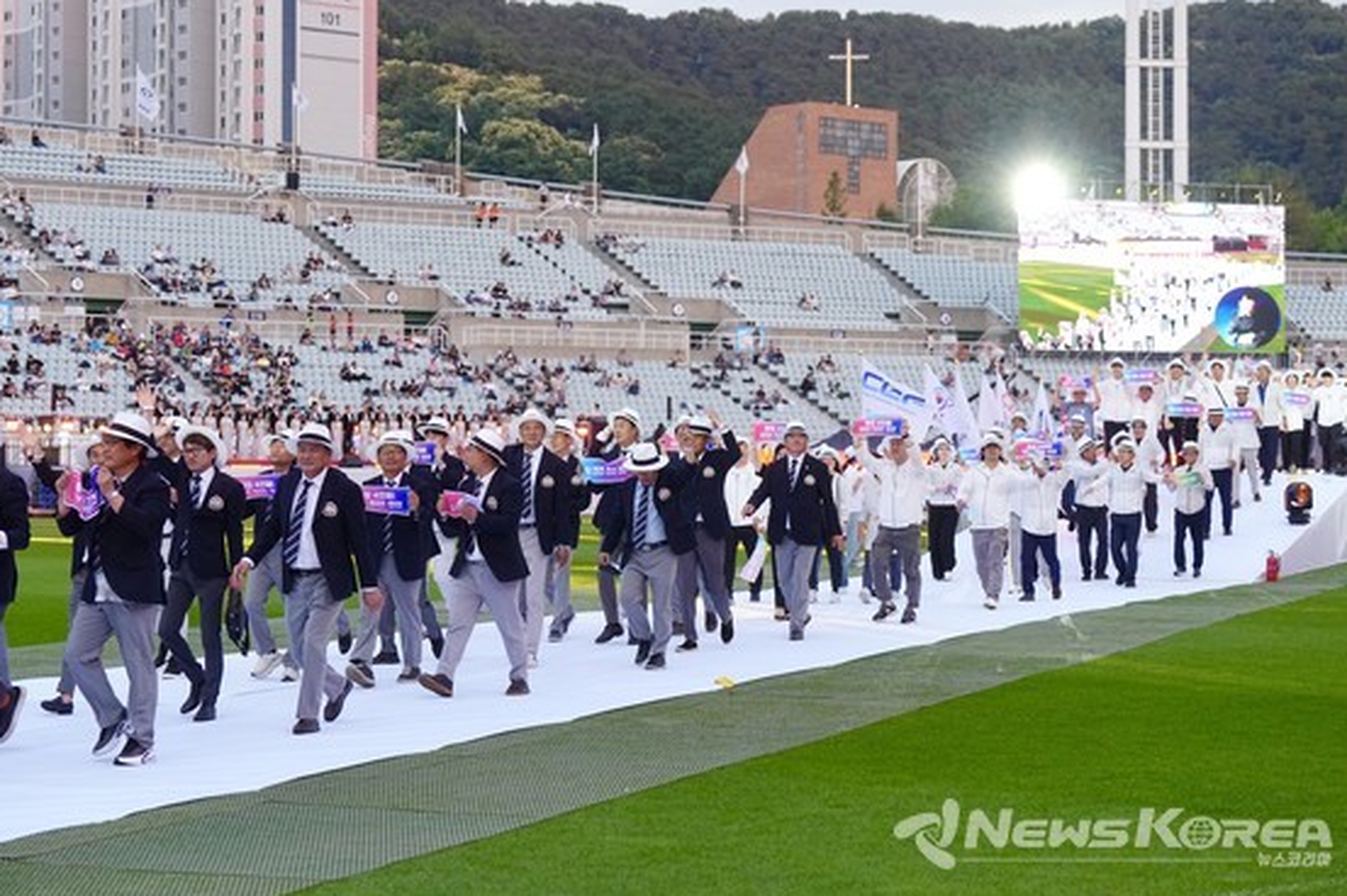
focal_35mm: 76
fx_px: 2842
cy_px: 419
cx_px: 638
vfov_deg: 17.9
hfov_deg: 26.7
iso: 2500
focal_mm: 70
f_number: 4
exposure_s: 1/400
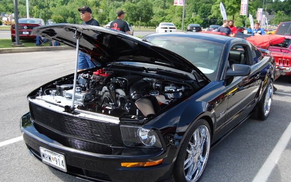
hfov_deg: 49.3
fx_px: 317
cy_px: 95
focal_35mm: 40
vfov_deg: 32.0
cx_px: 145
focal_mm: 26
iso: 100
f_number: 5.6
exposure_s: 1/125
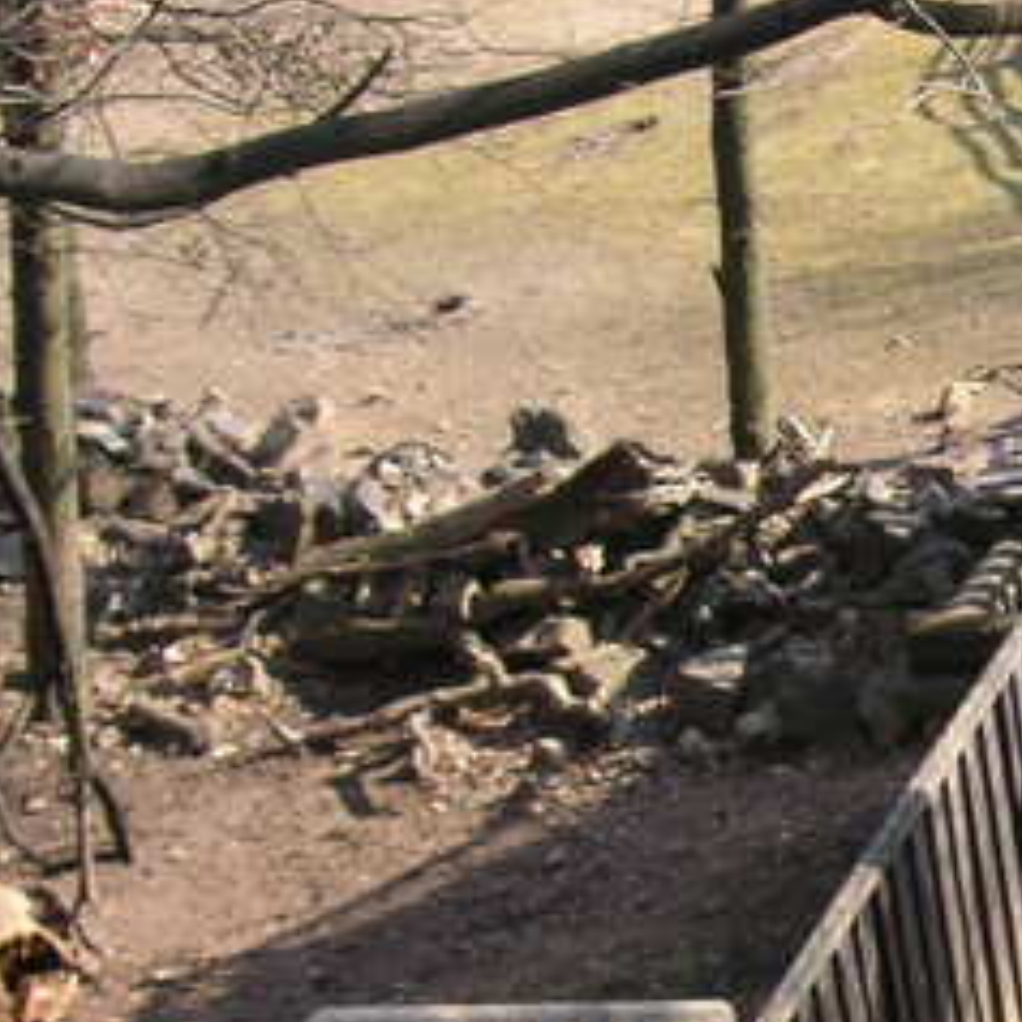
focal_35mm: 110
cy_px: 794
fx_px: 3674
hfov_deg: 15.2
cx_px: 1297
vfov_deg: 15.7
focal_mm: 6.1
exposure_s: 1/350
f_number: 2.8
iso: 50
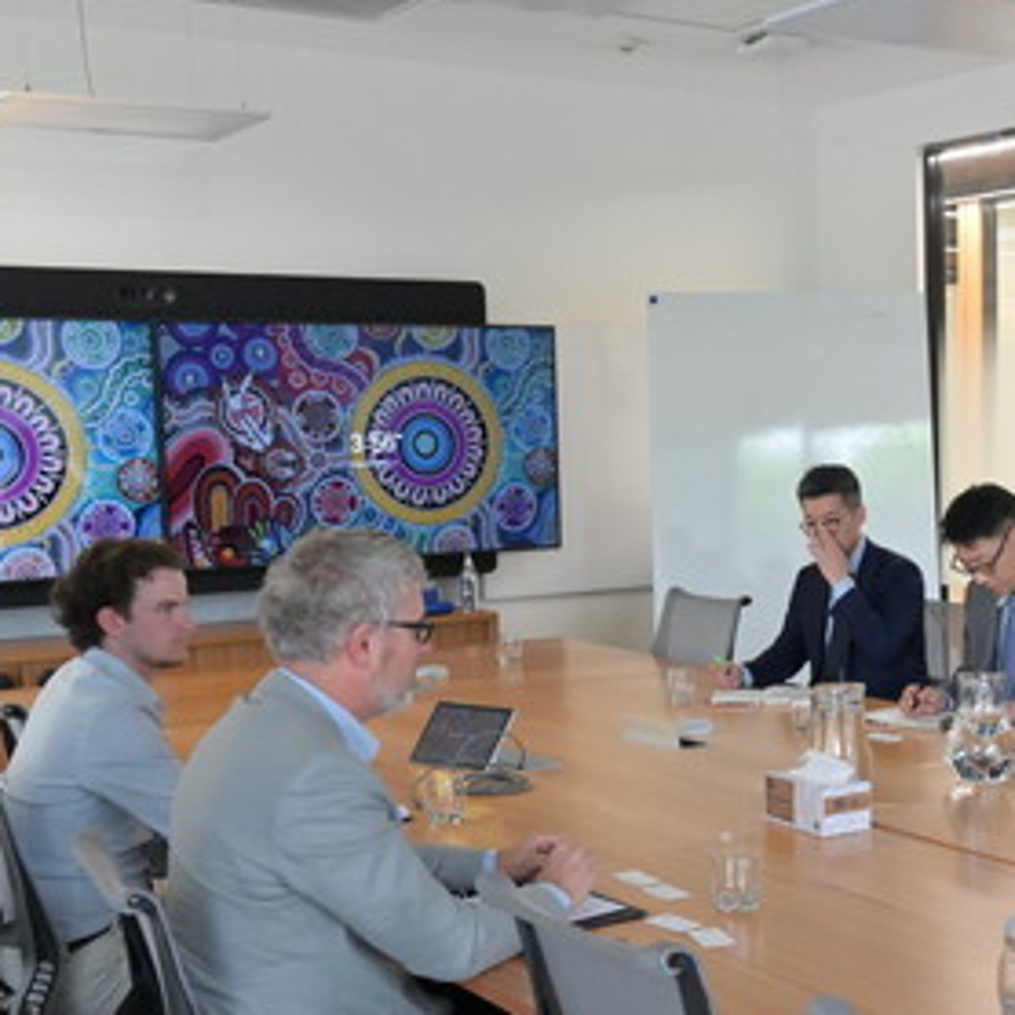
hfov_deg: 30.0
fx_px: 1825
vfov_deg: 30.9
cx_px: 869
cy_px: 652
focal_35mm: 55
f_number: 6.3
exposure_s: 1/250
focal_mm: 30
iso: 8000
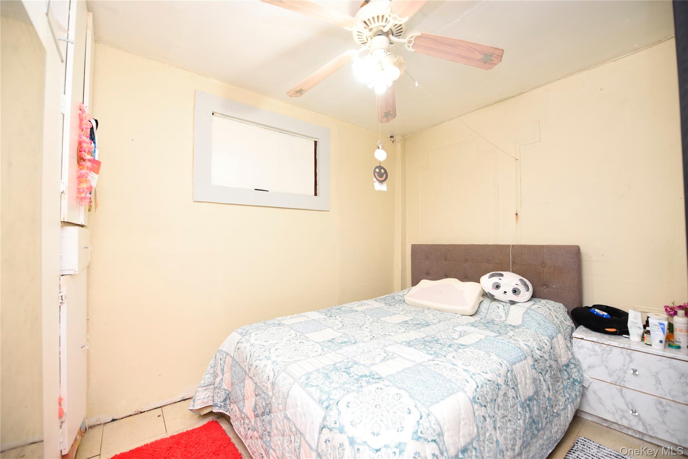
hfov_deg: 104.2
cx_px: 344
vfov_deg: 81.2
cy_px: 230
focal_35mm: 14
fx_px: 268
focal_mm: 14
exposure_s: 1/15
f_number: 3.2
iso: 200
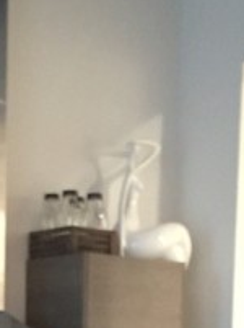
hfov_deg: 13.0
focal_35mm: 111
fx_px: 1047
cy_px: 429
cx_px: -33
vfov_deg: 16.7
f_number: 2.2
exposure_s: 1/15
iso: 640
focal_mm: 4.15
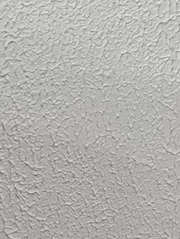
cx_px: 460
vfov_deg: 13.2
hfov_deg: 9.6
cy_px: -204
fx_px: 920
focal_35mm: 133
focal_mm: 6.14
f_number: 1.6
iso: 1250
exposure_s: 1/60
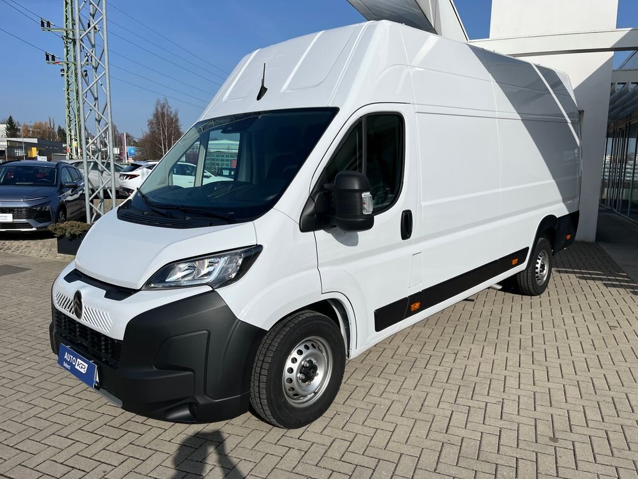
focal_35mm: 26
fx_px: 479
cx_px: 319
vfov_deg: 53.1
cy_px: 240
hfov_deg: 67.3
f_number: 1.6
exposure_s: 1/8403
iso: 50
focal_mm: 5.1
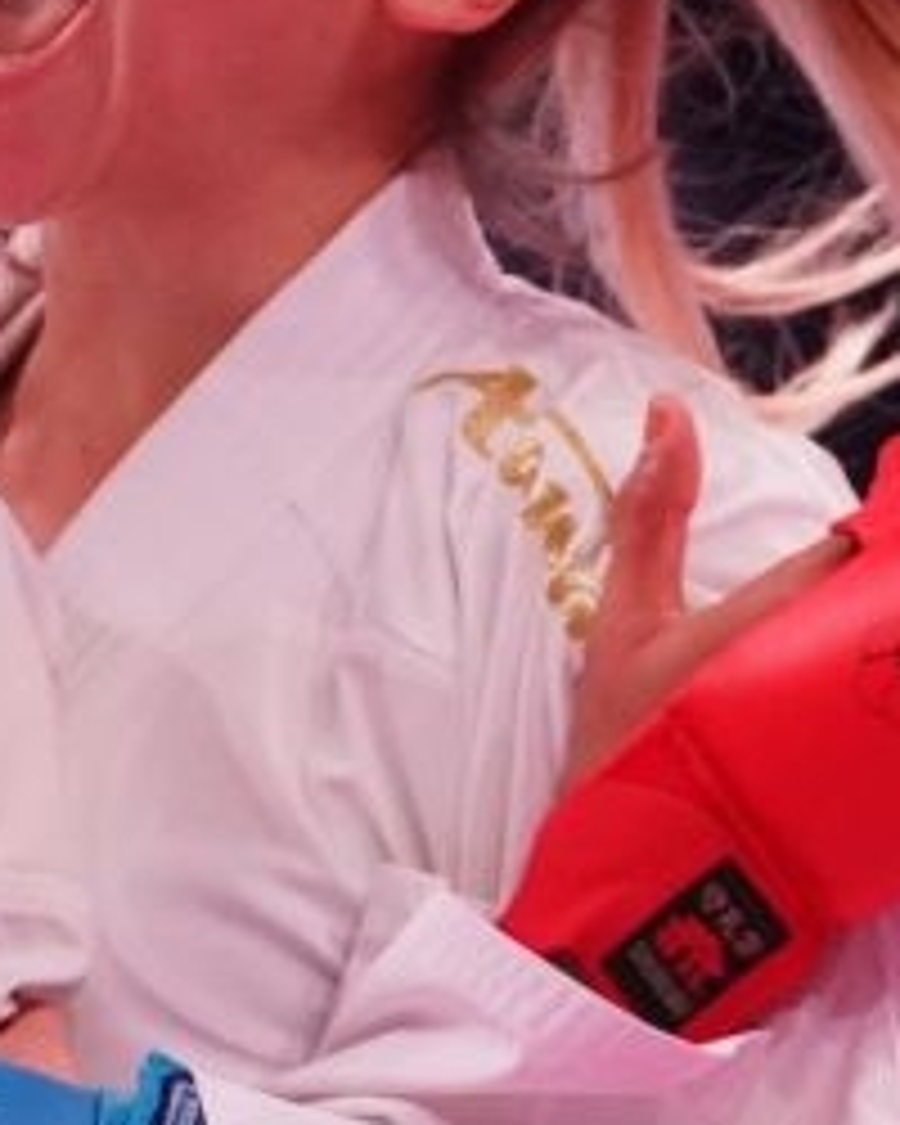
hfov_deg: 1.1
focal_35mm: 1349
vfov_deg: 1.4
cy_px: 904
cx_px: 567
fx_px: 44916
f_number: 2.8
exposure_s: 1/1000
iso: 4000
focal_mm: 200
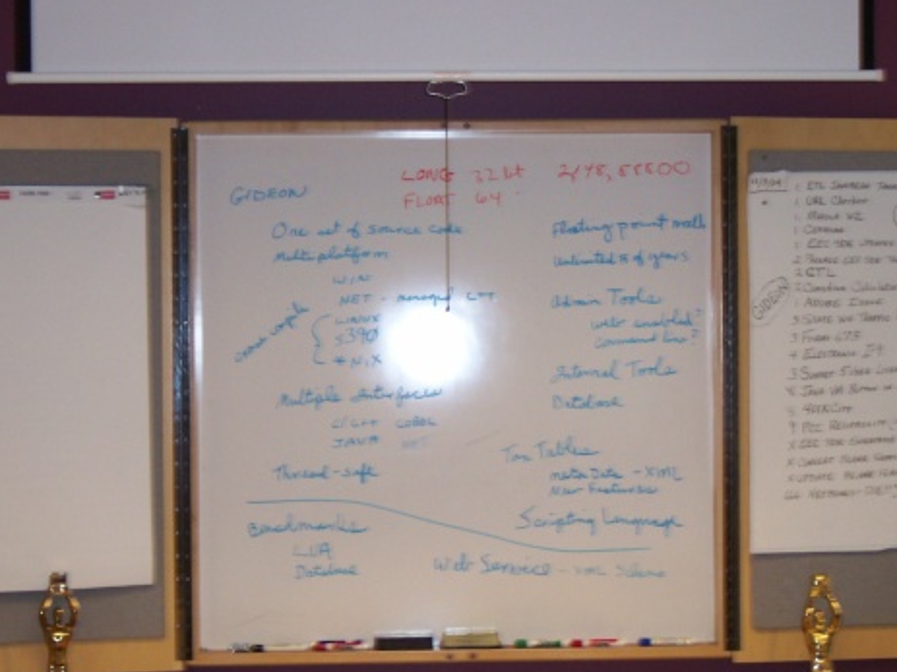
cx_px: 521
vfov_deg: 17.0
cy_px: 350
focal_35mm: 87
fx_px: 2254
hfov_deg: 22.5
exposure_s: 1/45
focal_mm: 13.3
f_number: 3.4
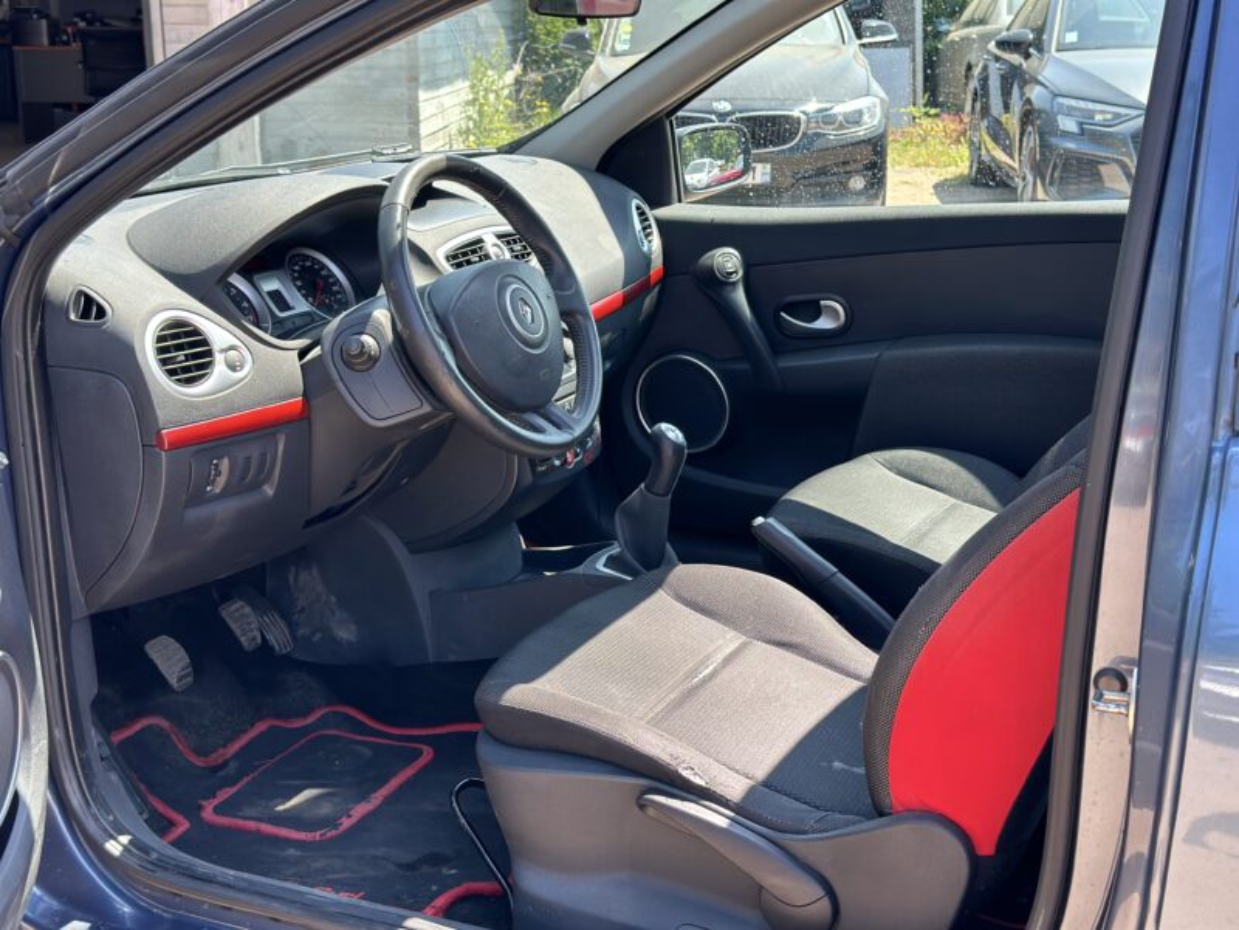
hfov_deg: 39.7
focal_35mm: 48
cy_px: 465
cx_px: 620
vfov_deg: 30.3
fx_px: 1718
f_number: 1.78
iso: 80
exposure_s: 1/571
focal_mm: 6.86
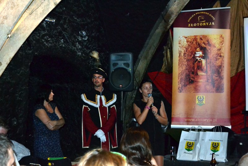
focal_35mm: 57
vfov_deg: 23.8
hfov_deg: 35.0
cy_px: 83
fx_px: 393
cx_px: 124
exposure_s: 1/60
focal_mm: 38
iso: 3200
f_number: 5
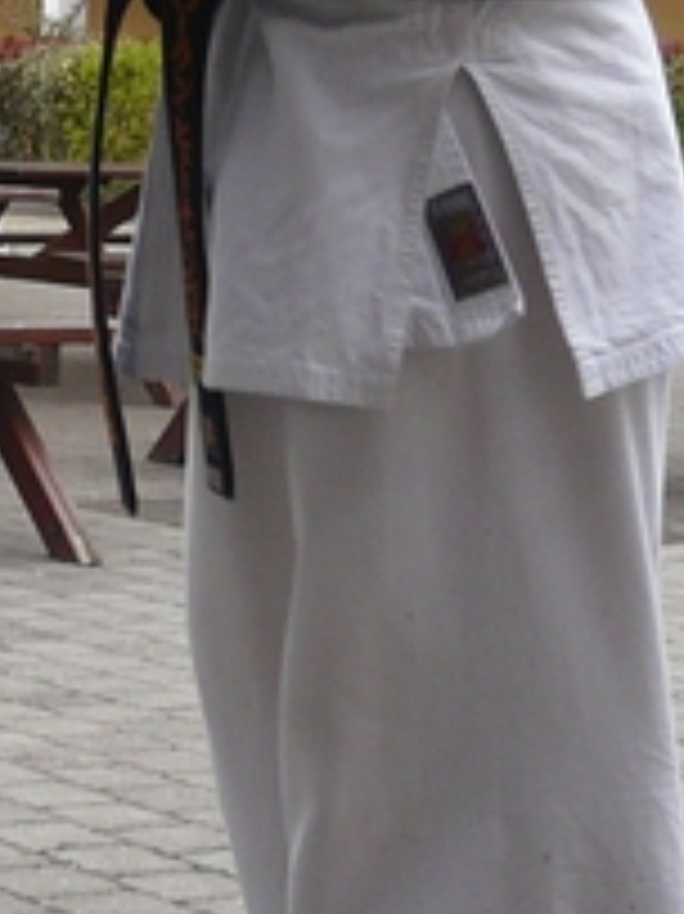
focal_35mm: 133
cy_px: -162
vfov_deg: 14.4
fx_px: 3508
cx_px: -58
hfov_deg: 11.0
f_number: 2.8
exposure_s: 1/50
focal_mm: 4.6
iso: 100
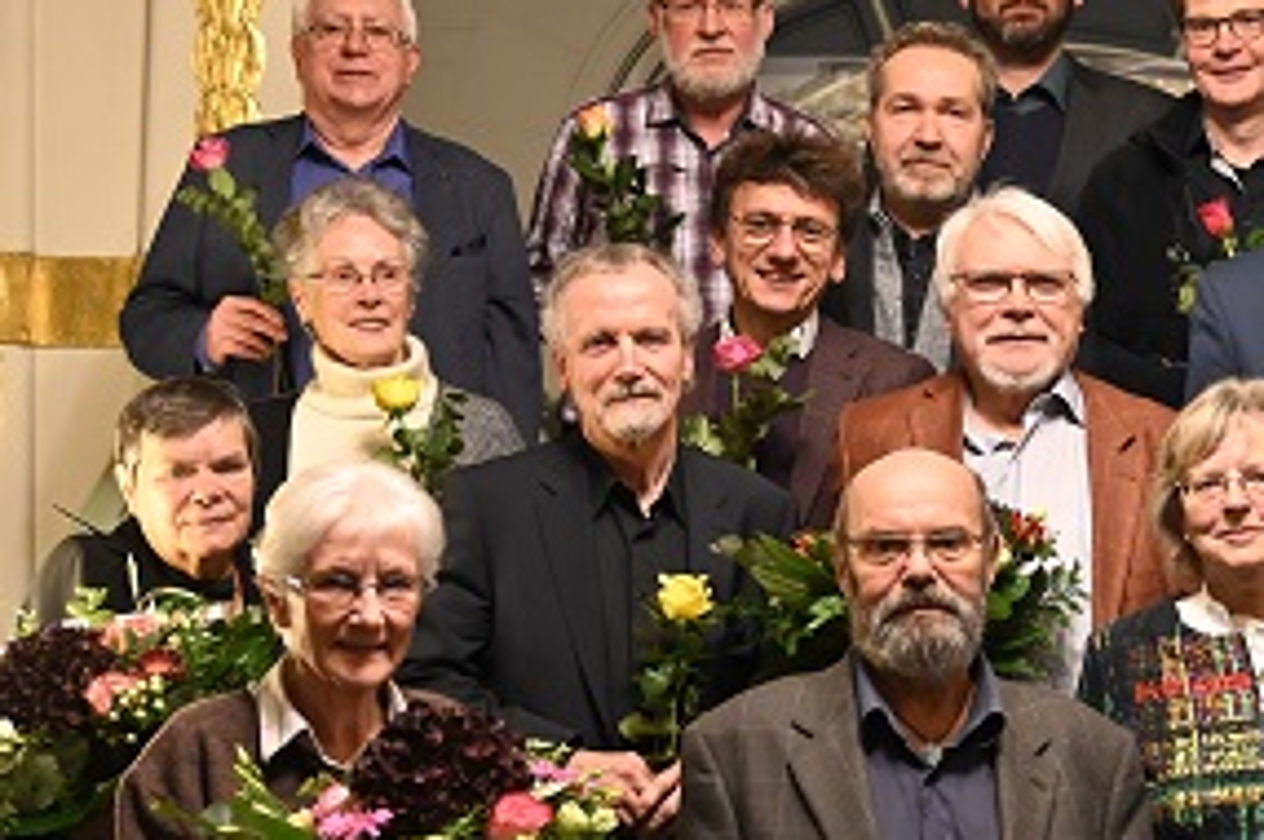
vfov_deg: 13.9
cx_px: 1189
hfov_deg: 20.3
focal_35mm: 98
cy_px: 577
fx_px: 3437
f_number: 4
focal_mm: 40
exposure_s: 1/60
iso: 3600
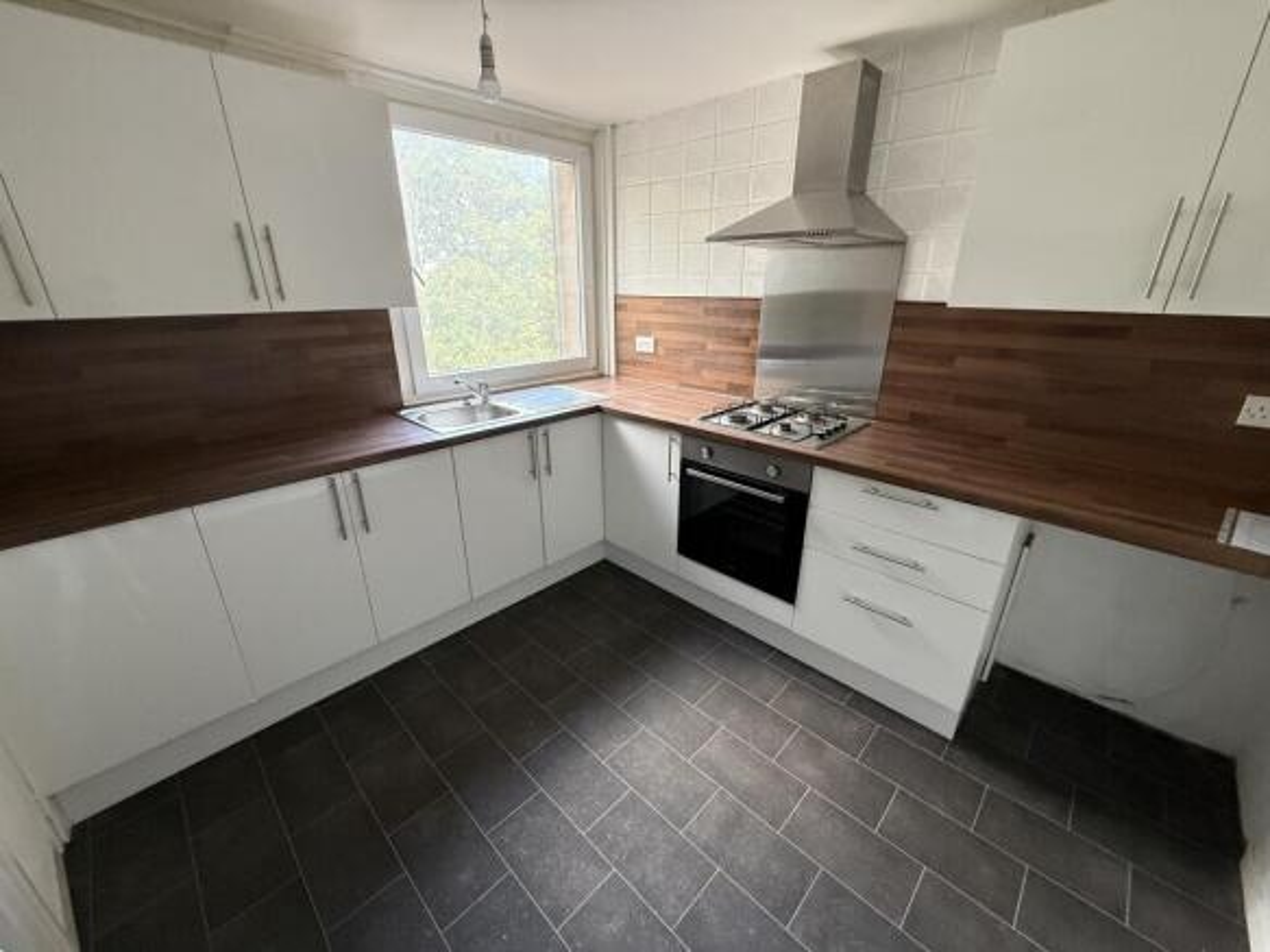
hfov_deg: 102.1
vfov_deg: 85.7
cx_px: 635
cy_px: 476
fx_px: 514
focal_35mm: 14
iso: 400
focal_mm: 2.22
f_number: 2.2
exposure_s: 1/60
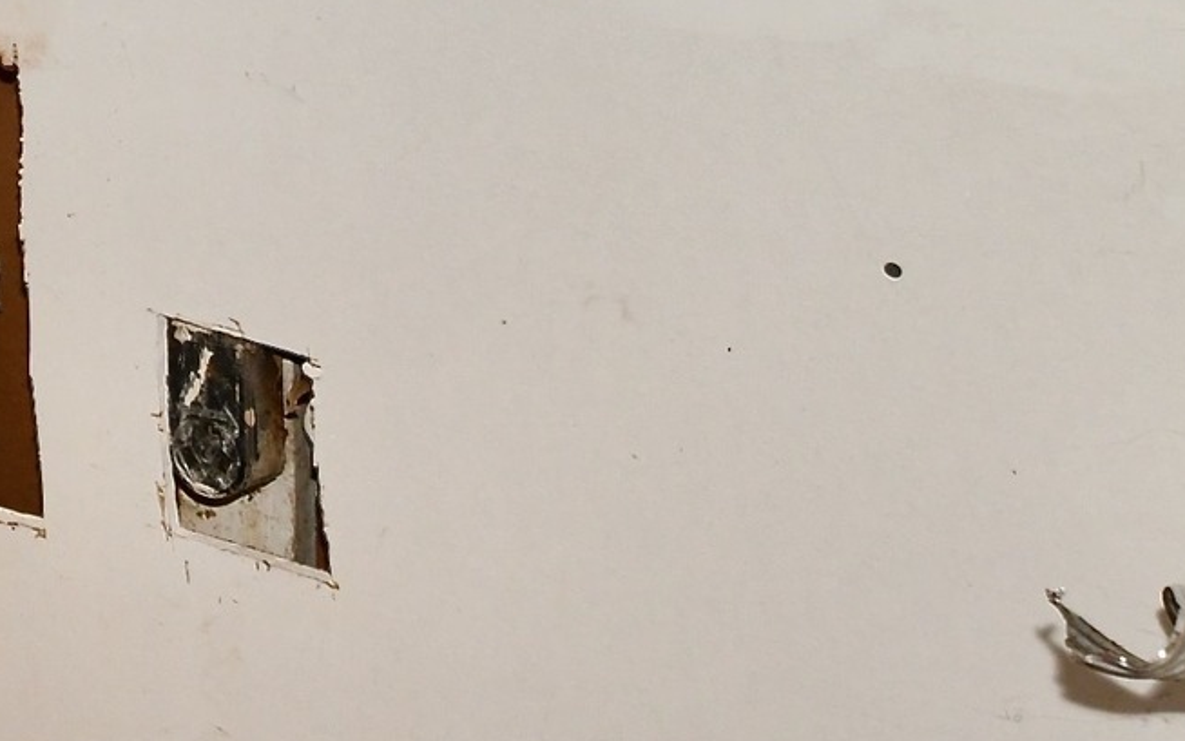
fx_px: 2164
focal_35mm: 67
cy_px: -428
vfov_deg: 17.2
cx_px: -589
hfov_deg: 24.1
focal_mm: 14
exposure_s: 1/60
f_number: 7.1
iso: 800
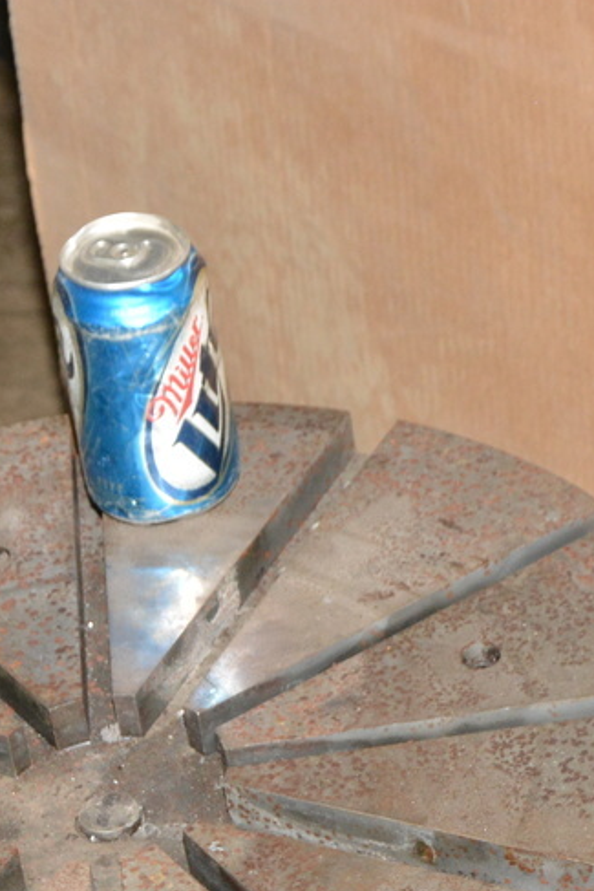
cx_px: 234
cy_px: 1028
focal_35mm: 178
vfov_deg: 11.4
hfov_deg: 7.7
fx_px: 4402
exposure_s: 1/60
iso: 800
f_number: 7.1
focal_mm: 34
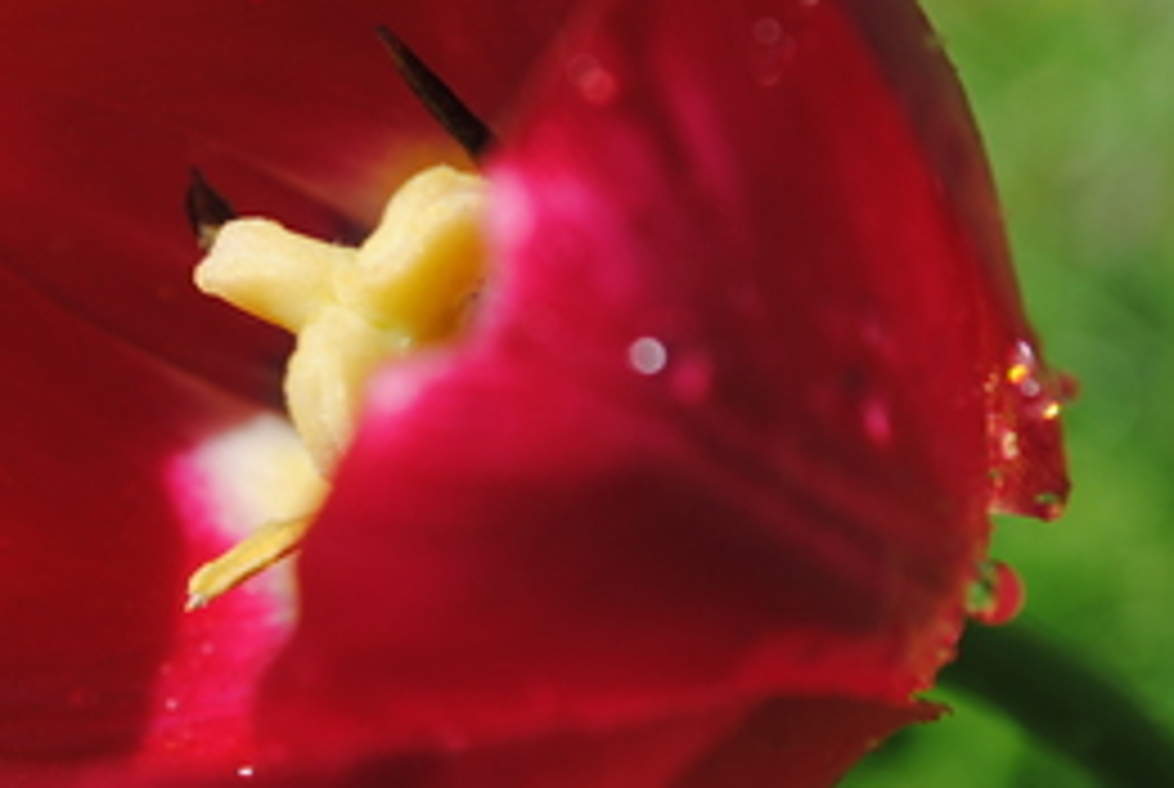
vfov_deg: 9.7
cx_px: 202
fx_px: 4640
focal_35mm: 142
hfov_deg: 14.3
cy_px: 225
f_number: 8
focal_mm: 45
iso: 100
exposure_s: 1/250
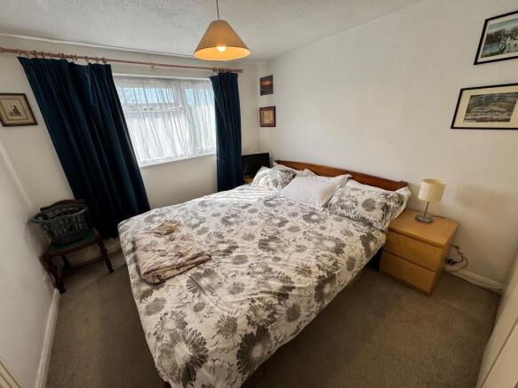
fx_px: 209
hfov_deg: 102.1
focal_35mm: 14
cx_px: 259
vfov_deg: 85.7
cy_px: 194
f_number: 2.2
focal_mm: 2.22
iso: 40
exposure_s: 1/218
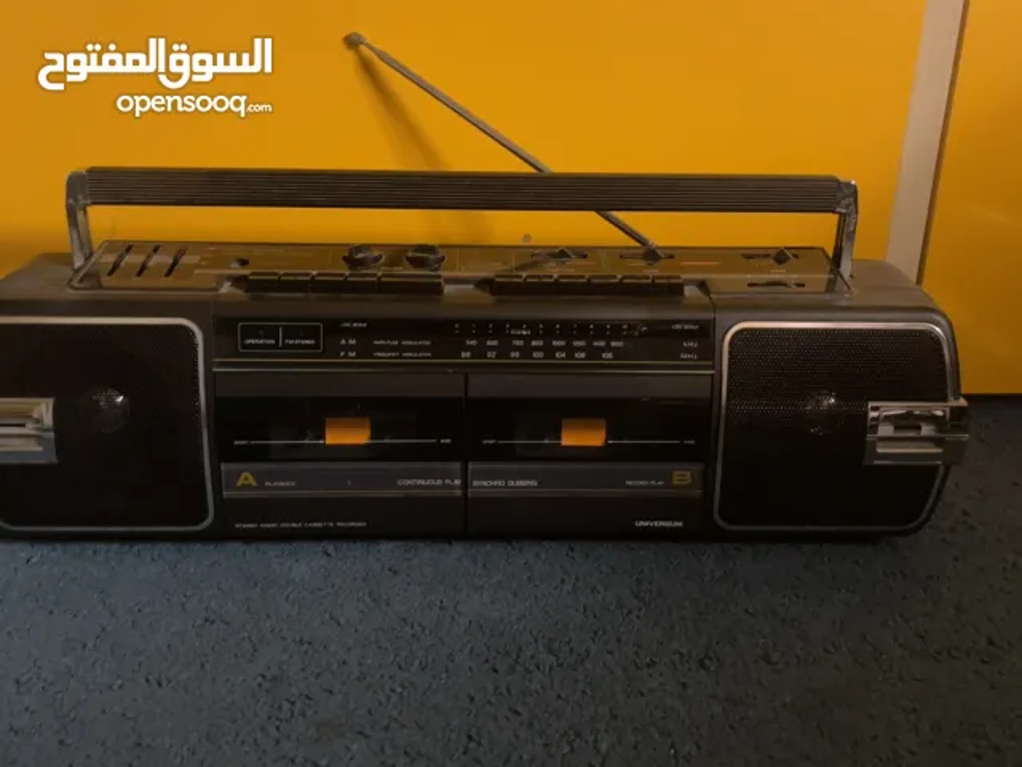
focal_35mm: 25
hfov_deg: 69.4
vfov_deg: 54.9
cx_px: 511
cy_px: 384
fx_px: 738
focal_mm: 5.1
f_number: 1.6
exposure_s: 1/25
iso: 800
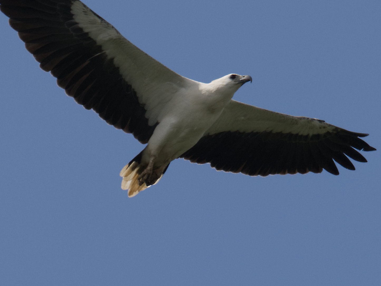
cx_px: 276
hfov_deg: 1.5
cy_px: 70
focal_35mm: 1331
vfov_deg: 1.1
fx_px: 14651
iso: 250
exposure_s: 1/800
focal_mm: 800
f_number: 10
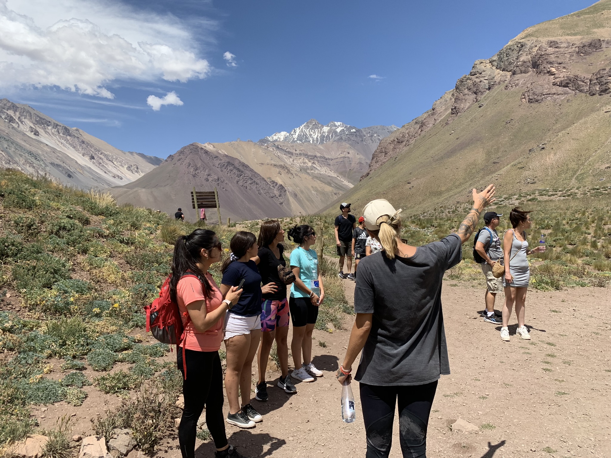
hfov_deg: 67.3
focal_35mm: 26
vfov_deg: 53.1
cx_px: 306
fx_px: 459
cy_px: 229
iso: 25
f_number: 1.8
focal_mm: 4.25
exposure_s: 1/2421
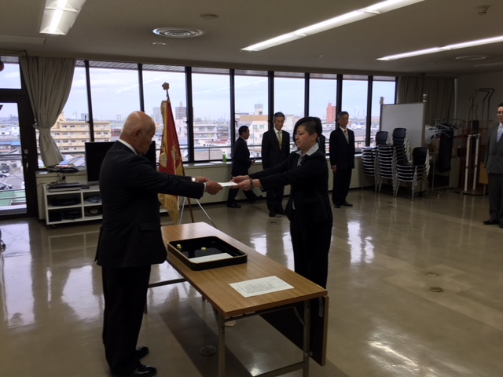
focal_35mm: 29
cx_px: 252
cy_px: 188
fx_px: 421
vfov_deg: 48.2
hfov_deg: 61.7
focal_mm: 4.15
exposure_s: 1/60
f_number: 2.2
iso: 25
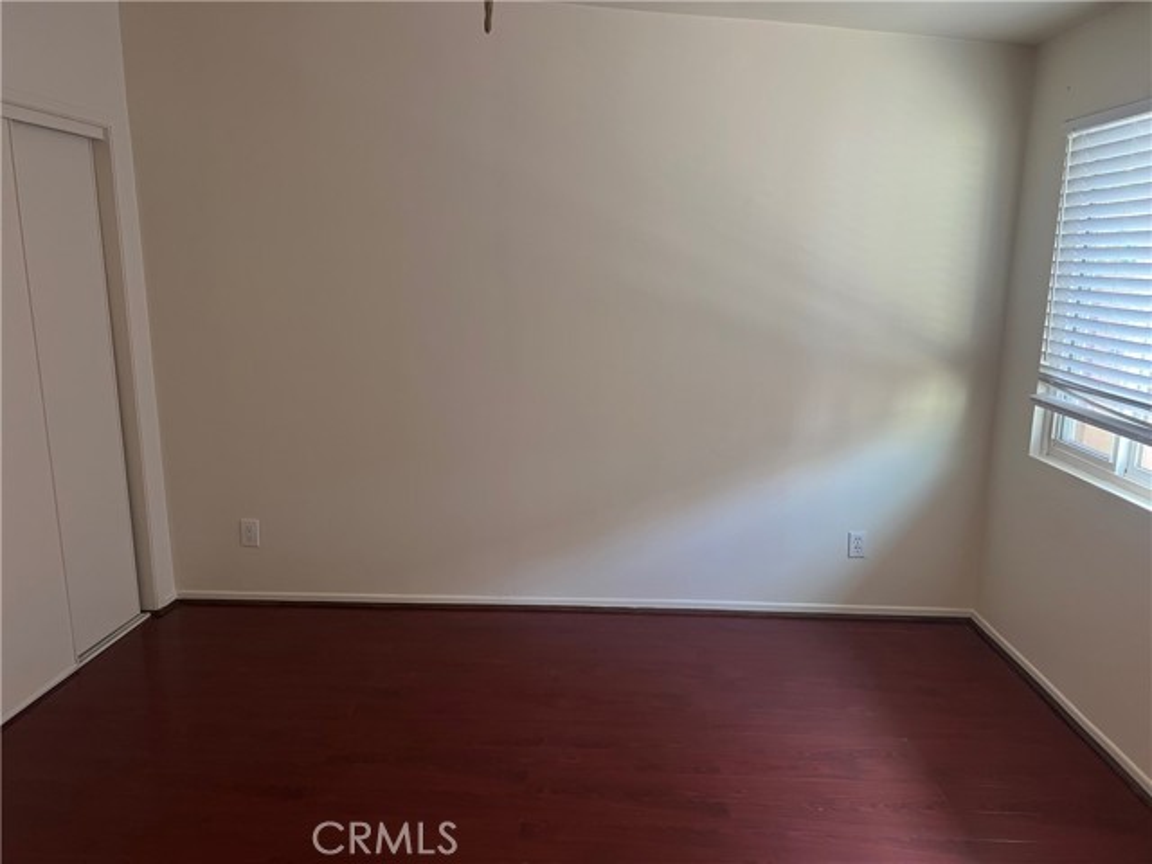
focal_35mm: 26
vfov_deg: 53.1
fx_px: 865
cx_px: 576
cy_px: 432
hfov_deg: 67.3
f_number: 1.5
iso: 125
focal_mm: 5.7
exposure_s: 1/60
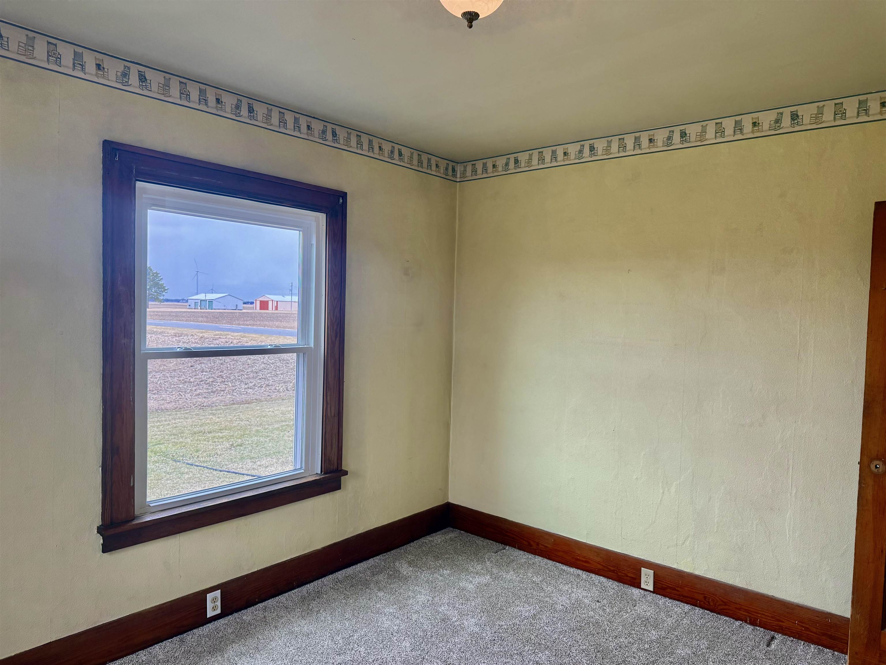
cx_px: 443
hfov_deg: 71.6
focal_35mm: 24
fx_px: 614
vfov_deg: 56.8
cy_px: 332
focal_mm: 6.76
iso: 100
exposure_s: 1/224
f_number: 1.78
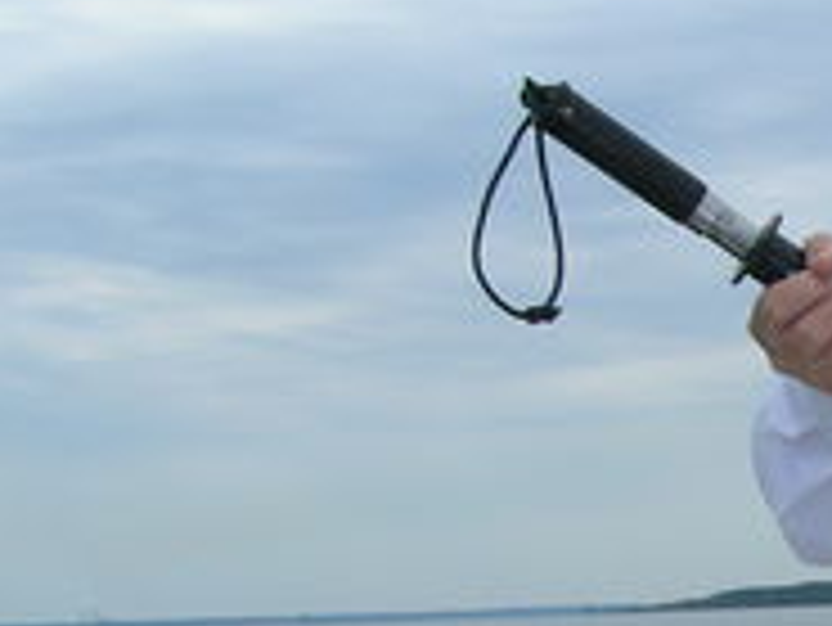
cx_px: 1304
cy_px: 617
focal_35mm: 110
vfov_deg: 13.3
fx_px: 2646
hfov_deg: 16.1
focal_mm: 5.7
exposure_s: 1/367
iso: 50
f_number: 4.9
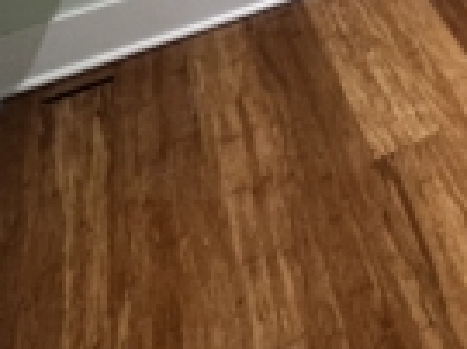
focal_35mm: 57
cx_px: 854
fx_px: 768
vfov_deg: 18.1
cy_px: -339
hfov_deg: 21.3
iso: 160
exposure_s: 1/120
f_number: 1.8
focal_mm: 1.57
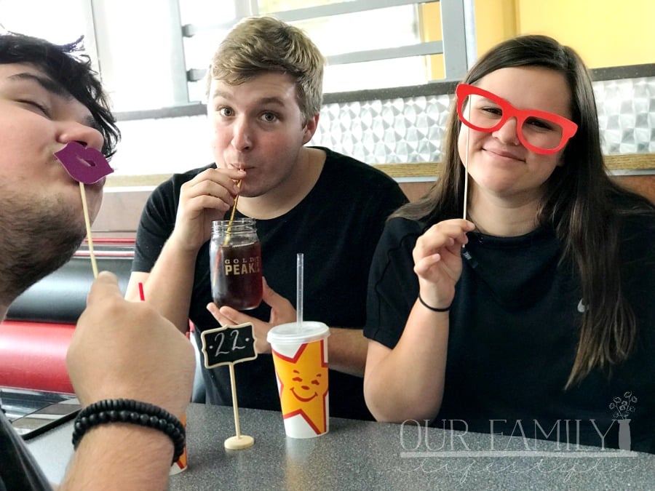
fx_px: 1079
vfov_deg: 25.7
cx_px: 328
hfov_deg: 33.8
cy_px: 246
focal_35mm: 57
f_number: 2.8
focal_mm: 6.6
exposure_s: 1/120
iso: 400
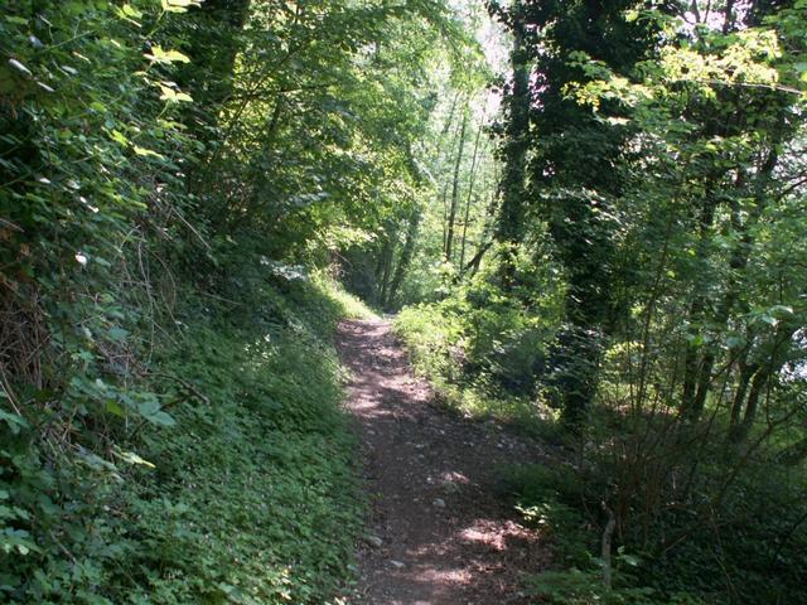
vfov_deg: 40.7
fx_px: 816
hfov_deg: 52.6
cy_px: 302
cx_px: 404
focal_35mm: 35
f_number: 3.5
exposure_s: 1/50
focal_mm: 5.86
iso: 50
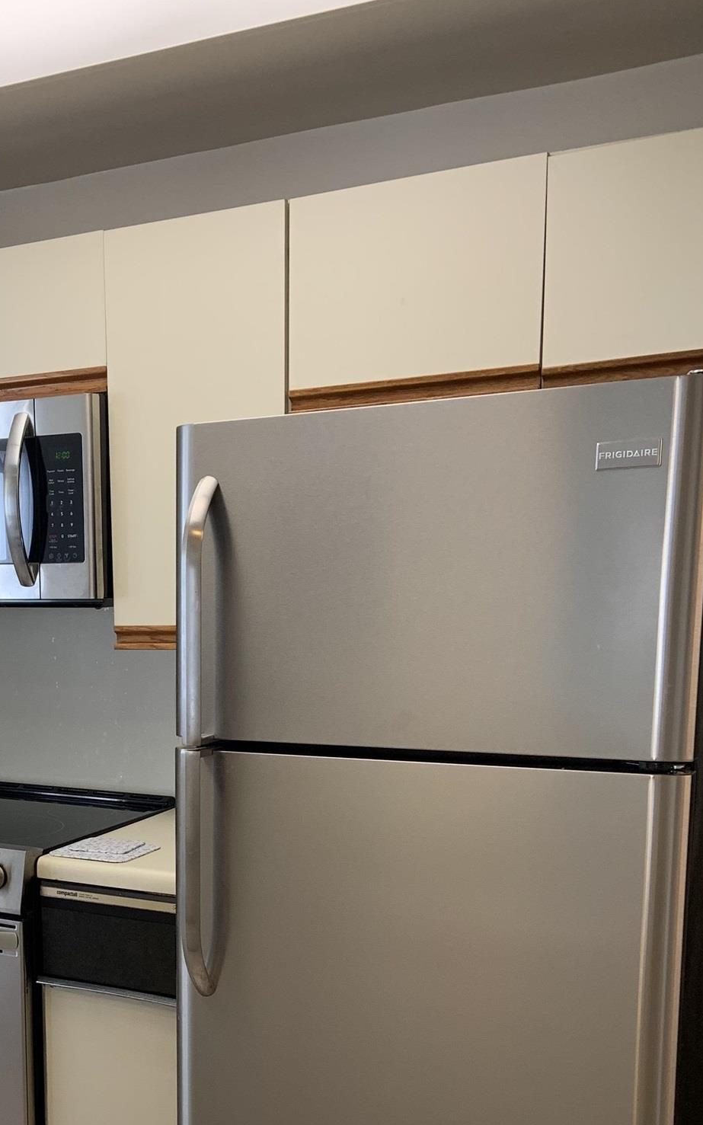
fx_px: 1318
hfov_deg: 28.9
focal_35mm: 43
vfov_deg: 44.9
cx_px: 91
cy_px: 822
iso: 80
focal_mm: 4.25
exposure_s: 1/60
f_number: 1.8
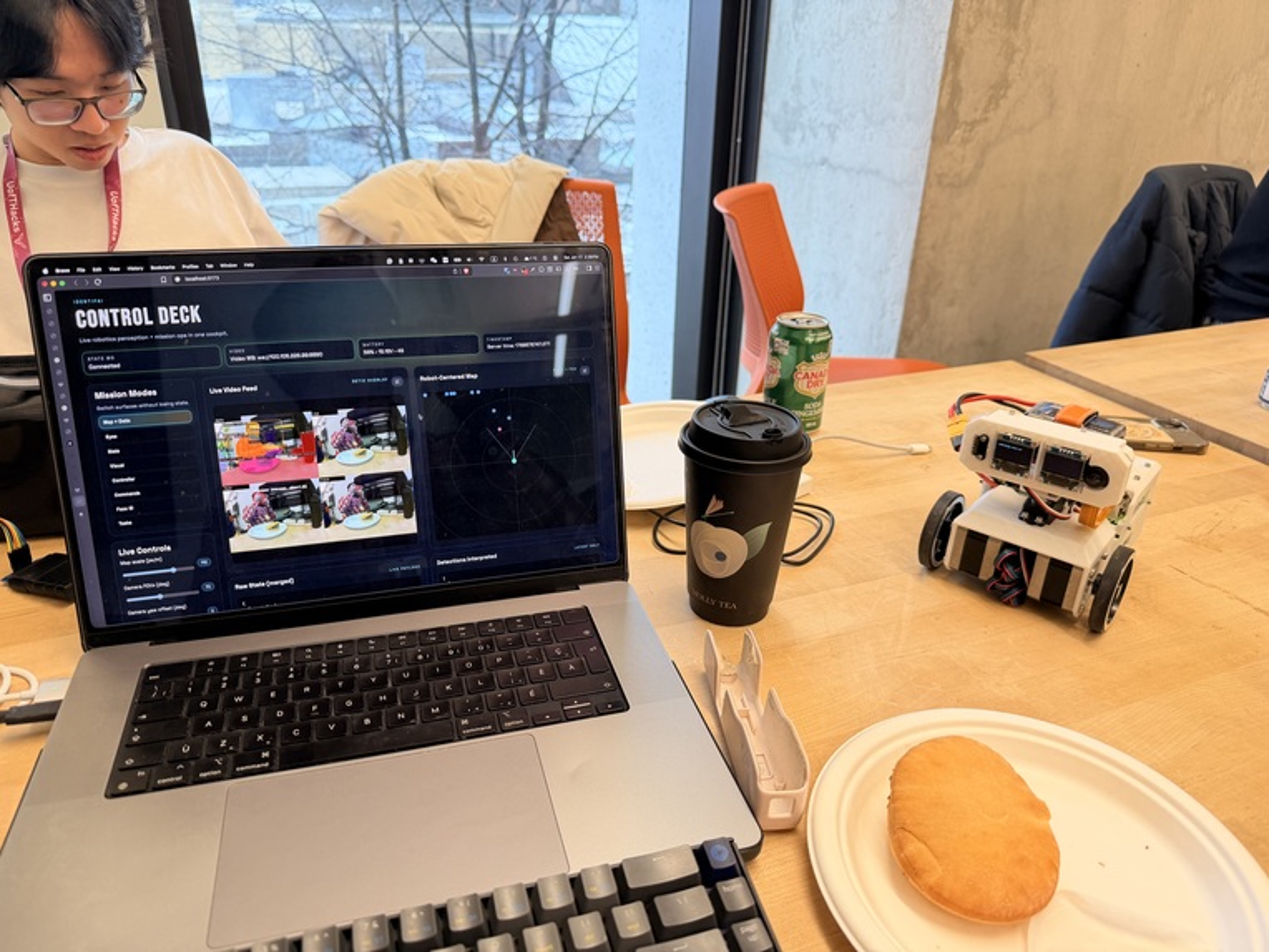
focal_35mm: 24
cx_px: 634
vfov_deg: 56.8
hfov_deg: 71.6
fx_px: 880
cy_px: 476
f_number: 1.78
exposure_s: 1/121
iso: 100
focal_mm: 6.76
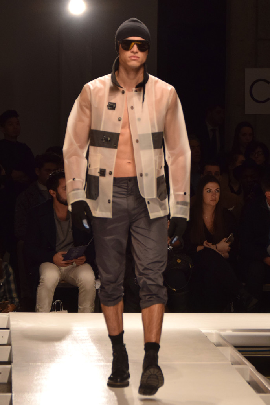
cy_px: 202
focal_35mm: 112
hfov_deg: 12.2
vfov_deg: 18.2
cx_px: 135
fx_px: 1265
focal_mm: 75
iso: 800
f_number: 4.2
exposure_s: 1/500
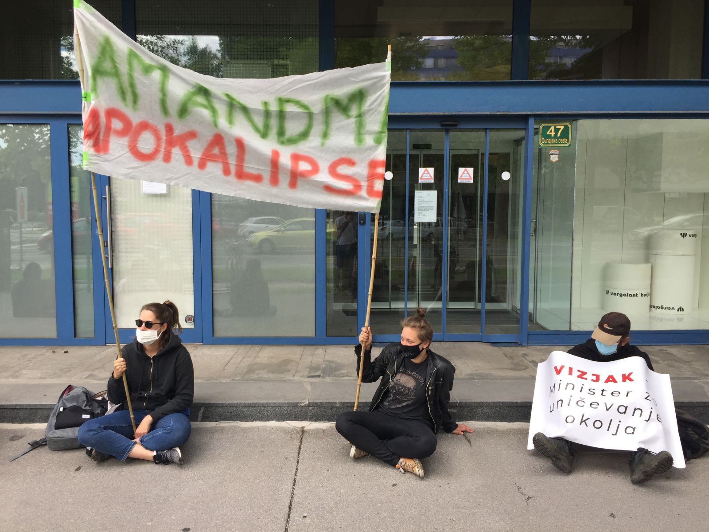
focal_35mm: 29
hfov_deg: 61.7
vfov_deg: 48.2
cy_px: 266
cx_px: 354
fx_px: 594
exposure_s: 1/384
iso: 32
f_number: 2.2
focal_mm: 4.15
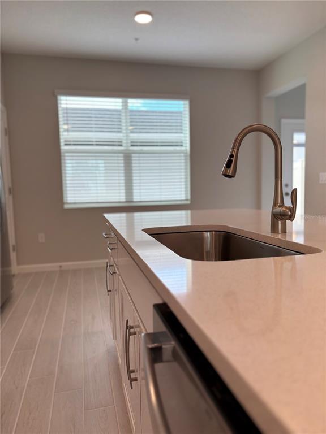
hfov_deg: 53.1
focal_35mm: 26
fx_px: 326
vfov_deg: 67.3
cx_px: 163
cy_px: 217
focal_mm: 5.96
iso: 40
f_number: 1.6
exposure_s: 1/120
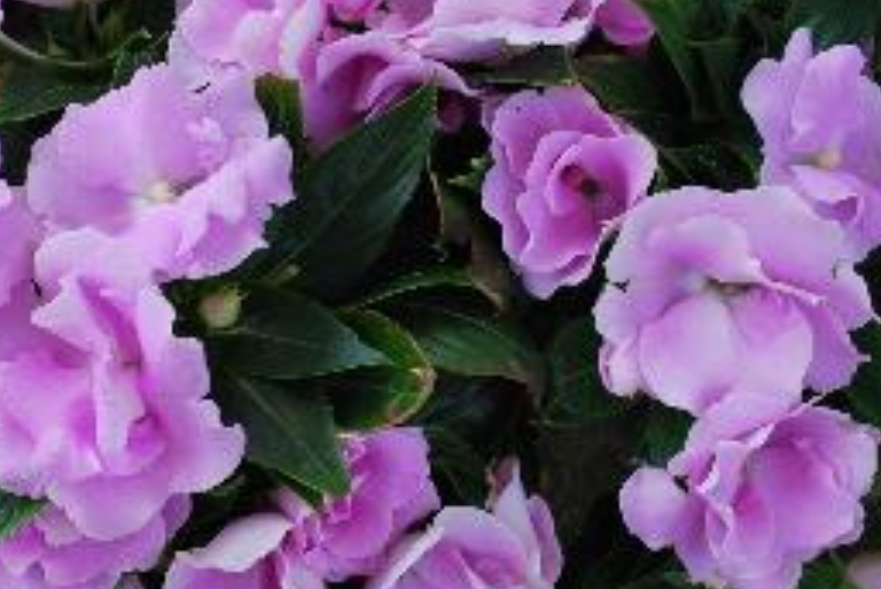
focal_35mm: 61
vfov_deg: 22.3
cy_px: 327
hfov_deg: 32.6
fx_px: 1494
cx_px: 306
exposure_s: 1/60
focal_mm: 26
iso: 200
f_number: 8
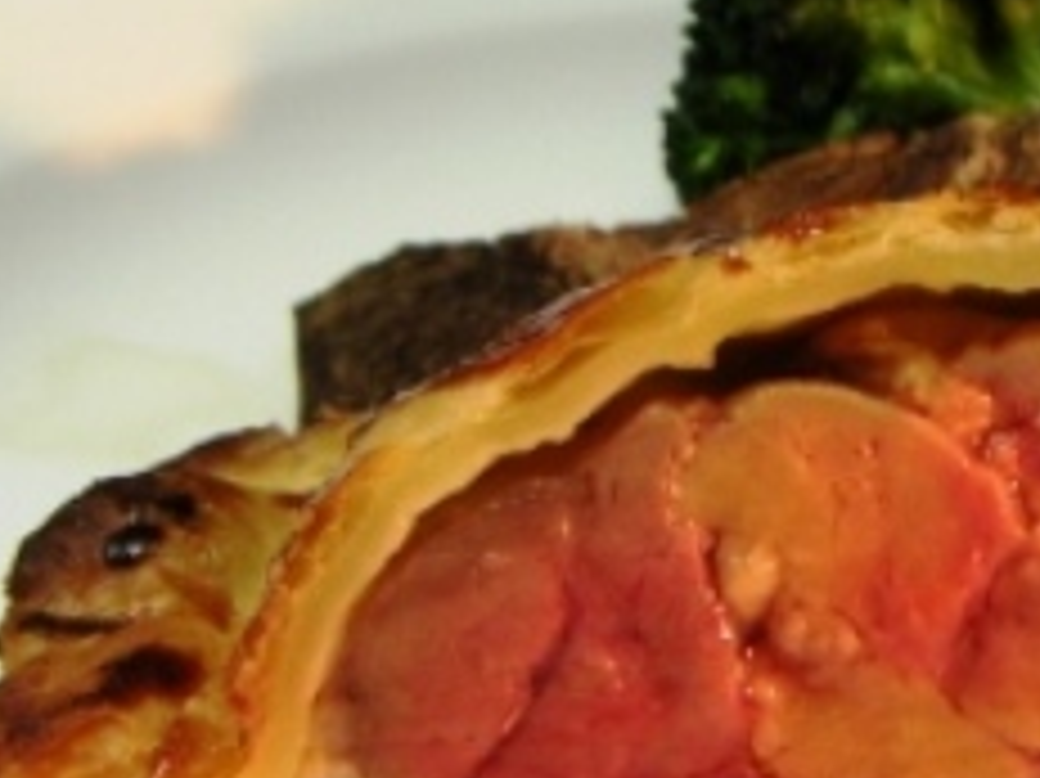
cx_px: 774
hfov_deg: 20.9
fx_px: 2793
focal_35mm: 93
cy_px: 677
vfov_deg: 15.7
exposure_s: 1/10
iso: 100
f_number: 2.9
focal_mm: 5.3
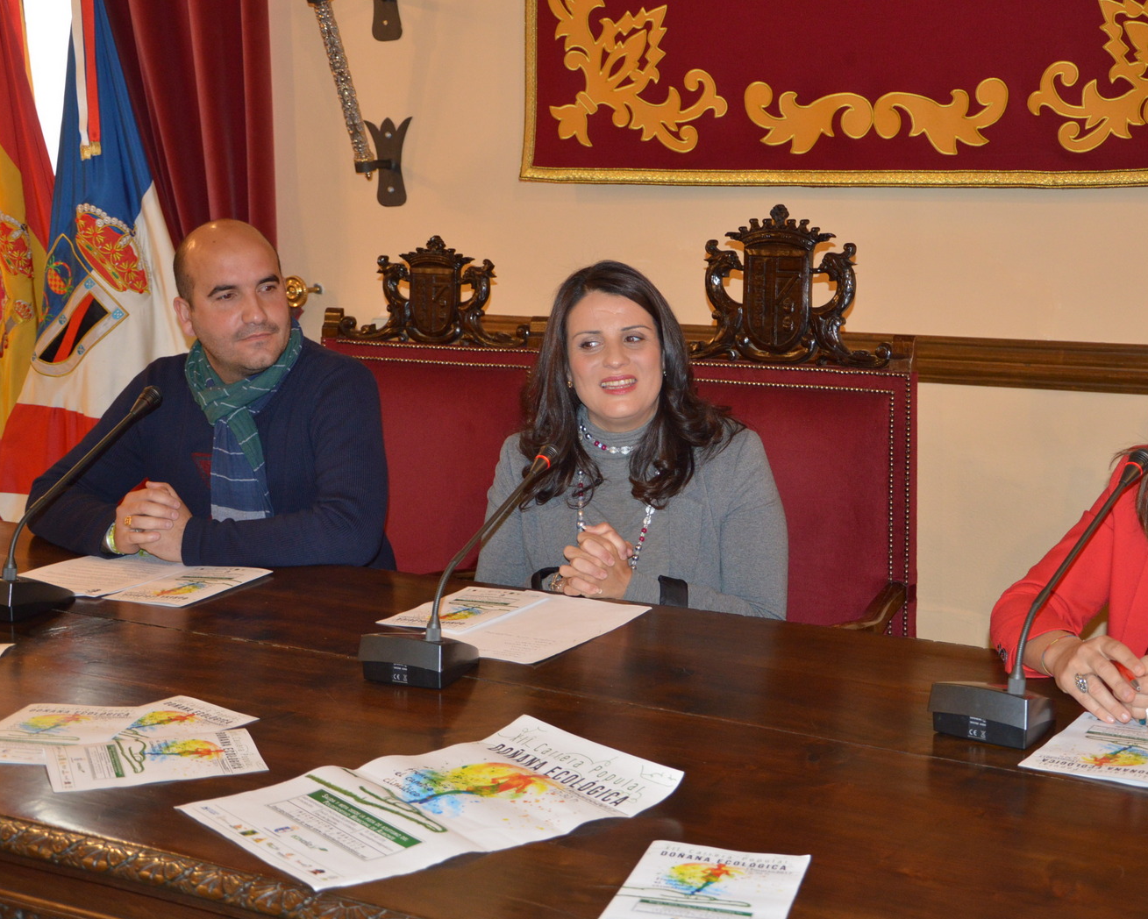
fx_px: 1869
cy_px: 466
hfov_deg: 34.0
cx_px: 680
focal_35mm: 55
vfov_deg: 27.6
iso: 800
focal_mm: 32
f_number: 4.2
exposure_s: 1/30
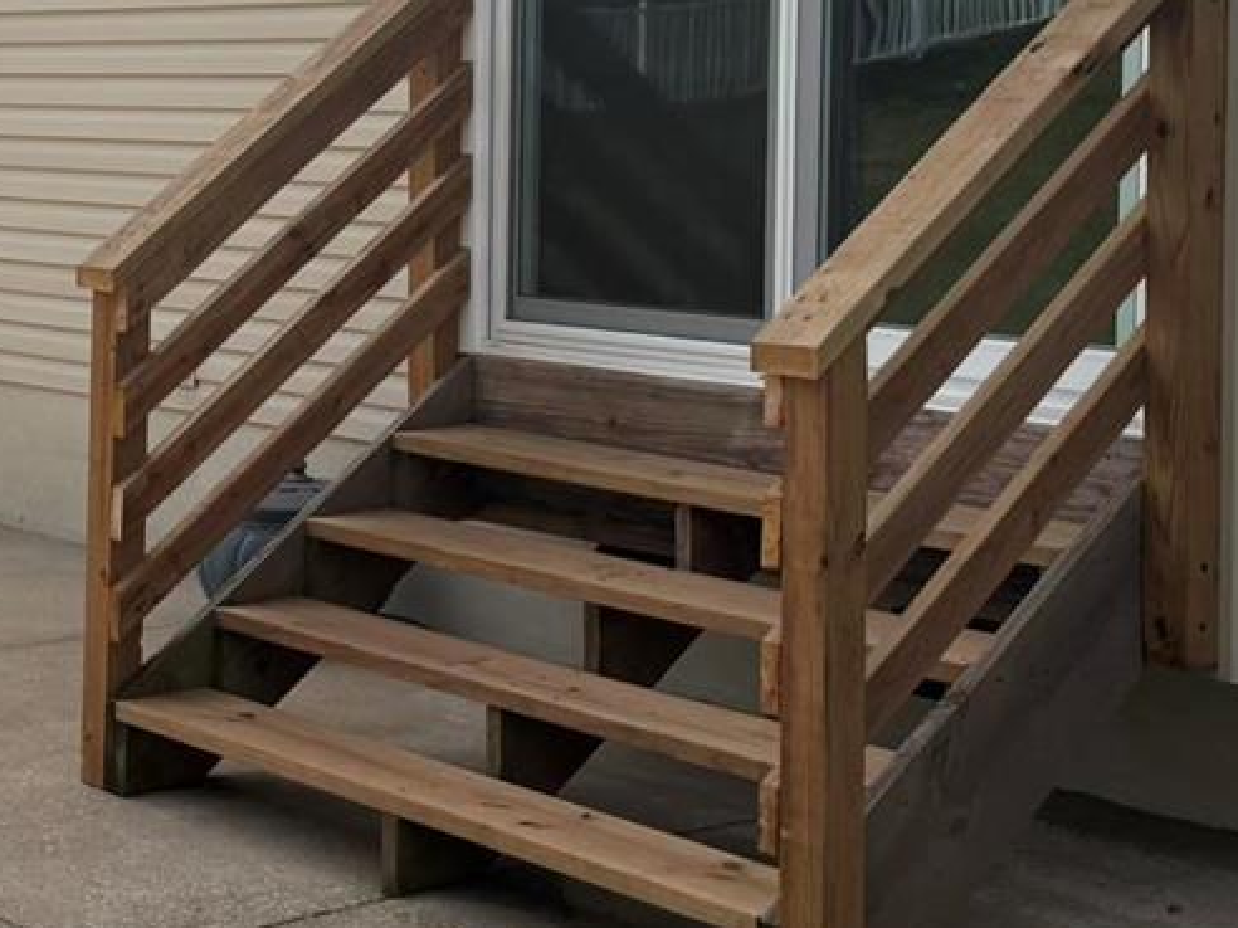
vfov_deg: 18.7
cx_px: 184
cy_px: 179
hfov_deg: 24.5
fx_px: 2790
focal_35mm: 78
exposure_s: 1/6173
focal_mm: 6.76
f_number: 1.78
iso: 100
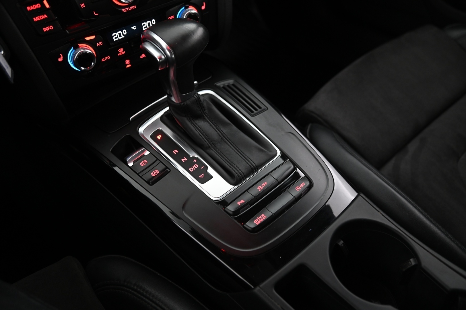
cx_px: 233
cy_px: 155
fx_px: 453
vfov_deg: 37.8
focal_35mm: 35
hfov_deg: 54.5
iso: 2000
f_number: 4
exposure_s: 1/20
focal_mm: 35
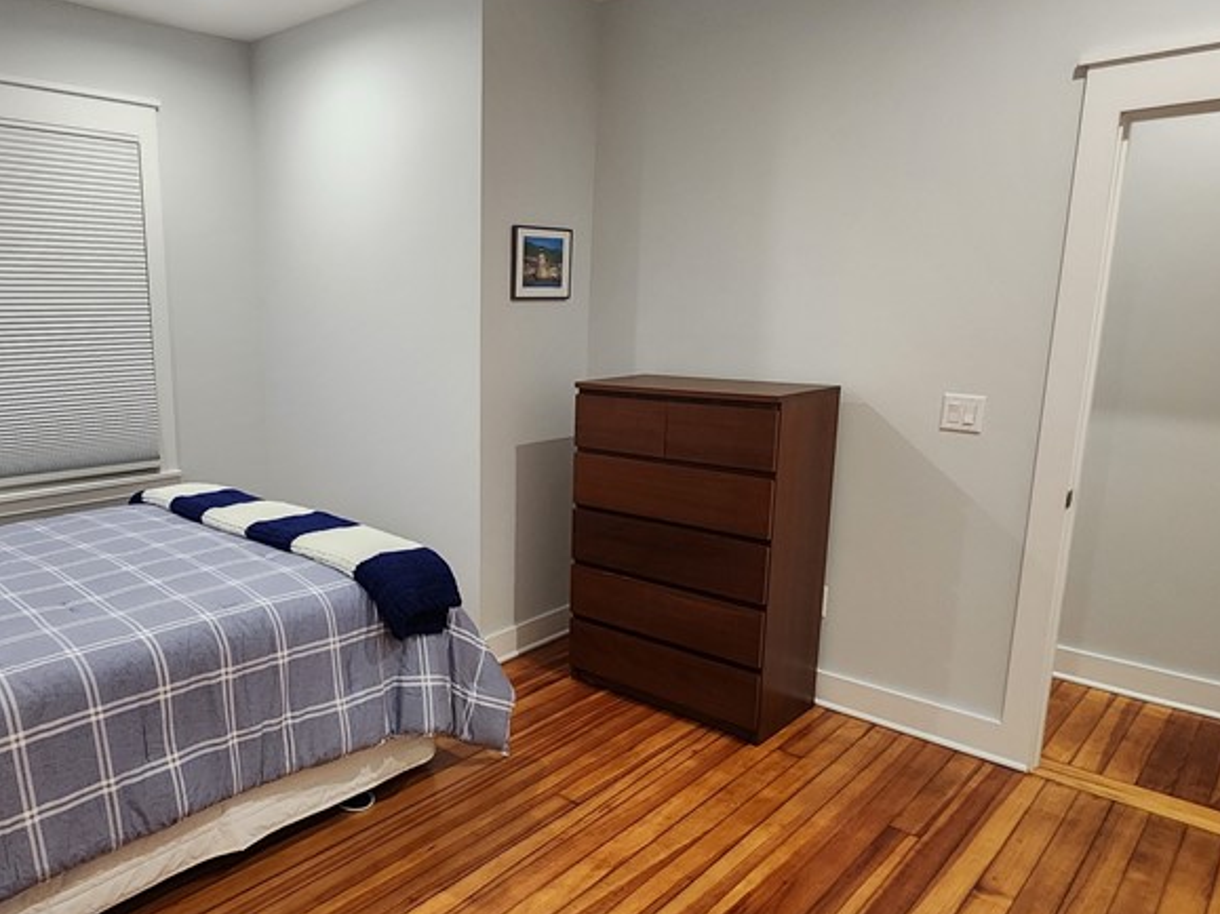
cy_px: 482
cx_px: 434
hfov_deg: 72.3
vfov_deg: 58.8
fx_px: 810
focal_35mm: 23
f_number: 2.2
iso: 320
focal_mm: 2.2
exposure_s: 1/40
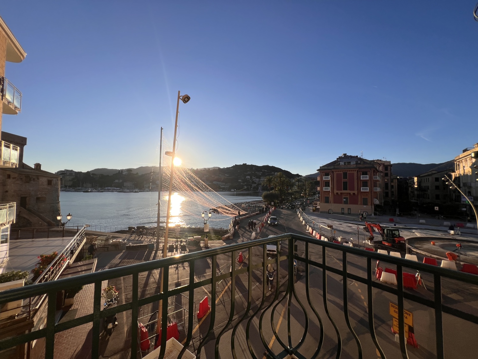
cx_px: 239
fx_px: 180
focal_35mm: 13
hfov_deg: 106.2
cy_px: 180
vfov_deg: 89.9
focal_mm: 1.57
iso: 32
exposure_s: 1/2874
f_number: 1.8
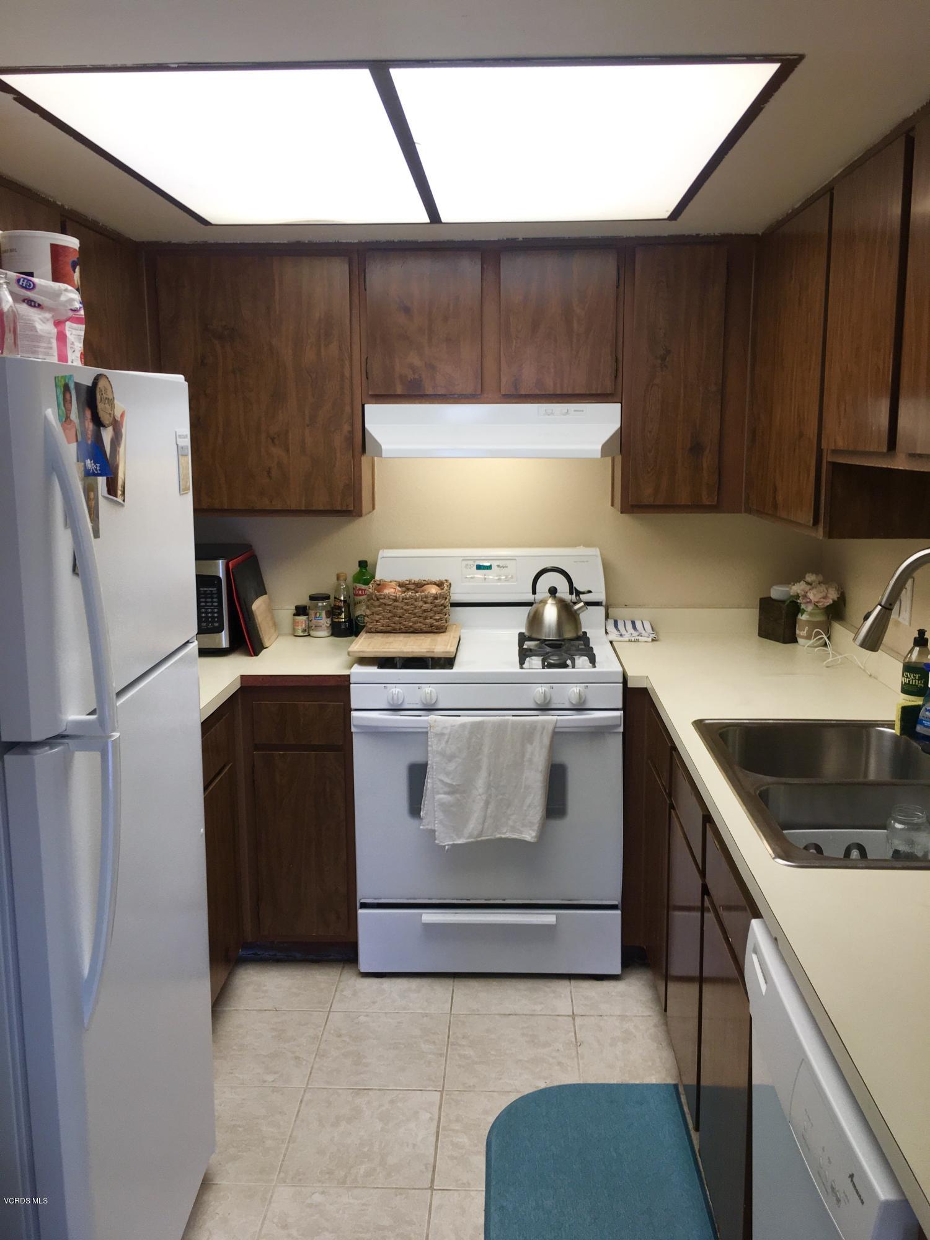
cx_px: 465
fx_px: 1039
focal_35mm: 29
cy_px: 620
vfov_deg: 61.7
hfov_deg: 48.2
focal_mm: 4.15
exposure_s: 1/60
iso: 32
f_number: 2.2
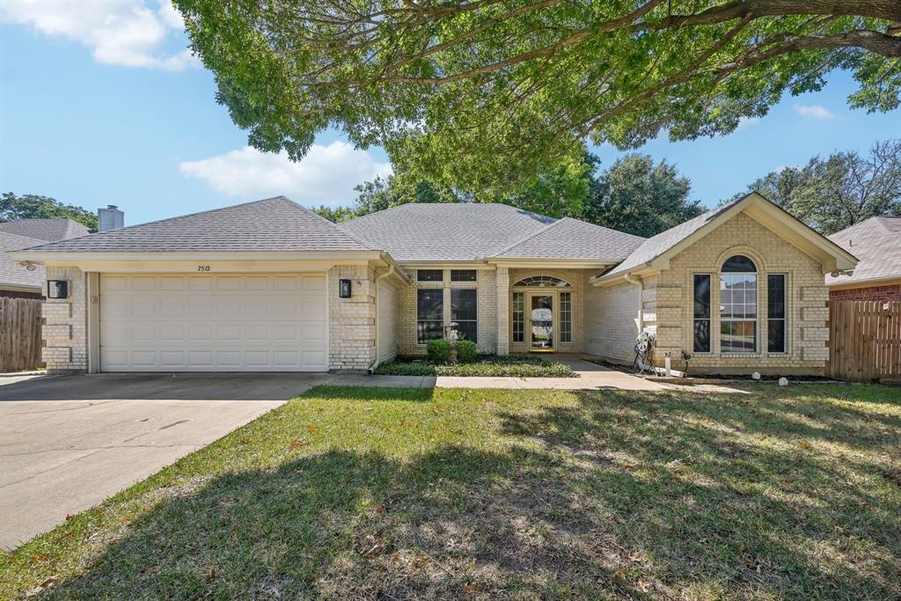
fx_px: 350
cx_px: 450
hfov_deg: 104.2
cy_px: 300
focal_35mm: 14
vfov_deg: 81.2
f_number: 8
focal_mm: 14
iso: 100
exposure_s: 1/125
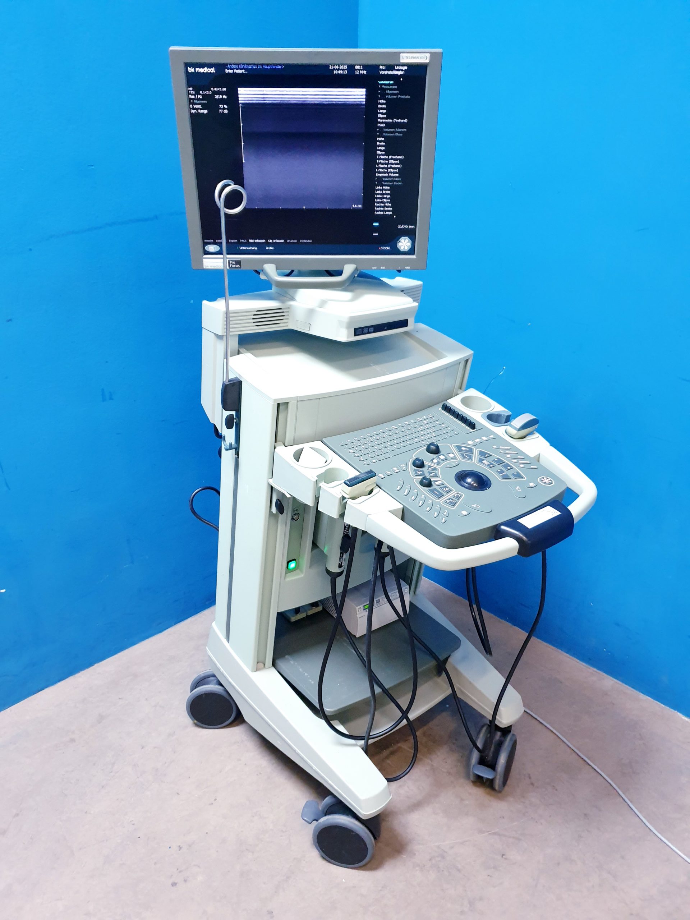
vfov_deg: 67.3
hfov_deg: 53.1
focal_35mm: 26
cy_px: 460
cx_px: 345
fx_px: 691
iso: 320
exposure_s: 1/50
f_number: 1.5
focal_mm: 4.3
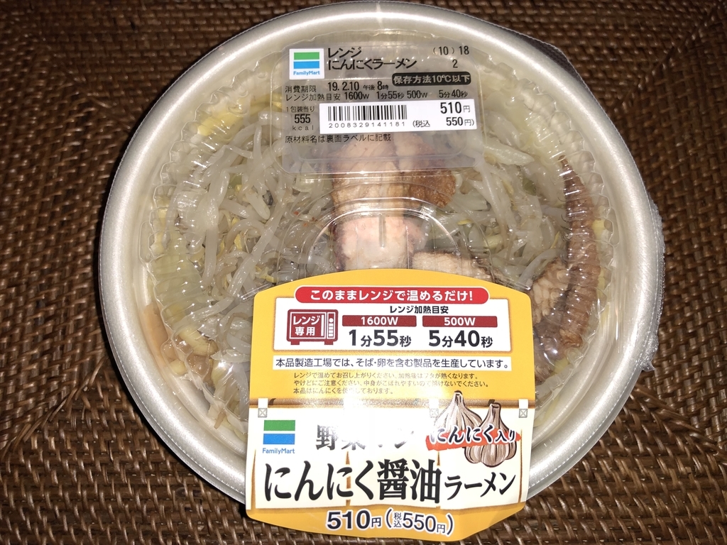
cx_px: 364
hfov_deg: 63.4
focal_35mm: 28
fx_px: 588
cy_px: 272
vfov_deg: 49.7
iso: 20
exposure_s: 1/169
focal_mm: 4
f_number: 1.8
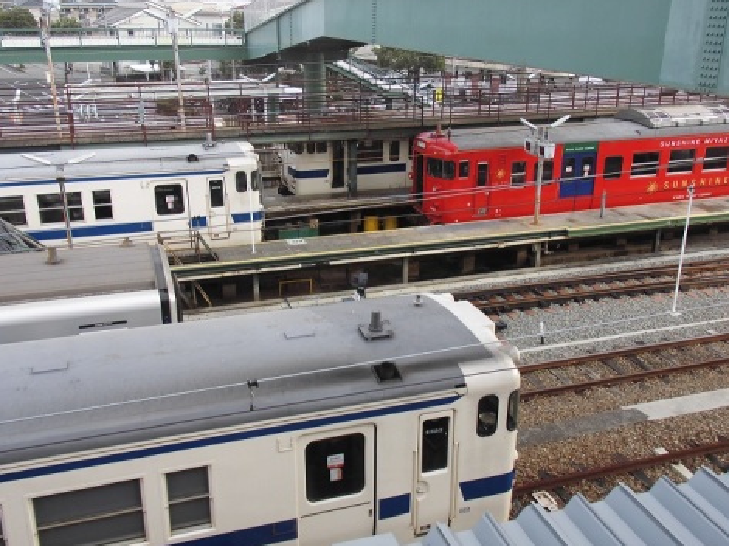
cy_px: 272
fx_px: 695
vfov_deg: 42.9
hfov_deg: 55.4
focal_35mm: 33
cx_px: 361
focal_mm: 5.47
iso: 64
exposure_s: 1/125
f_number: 3.3
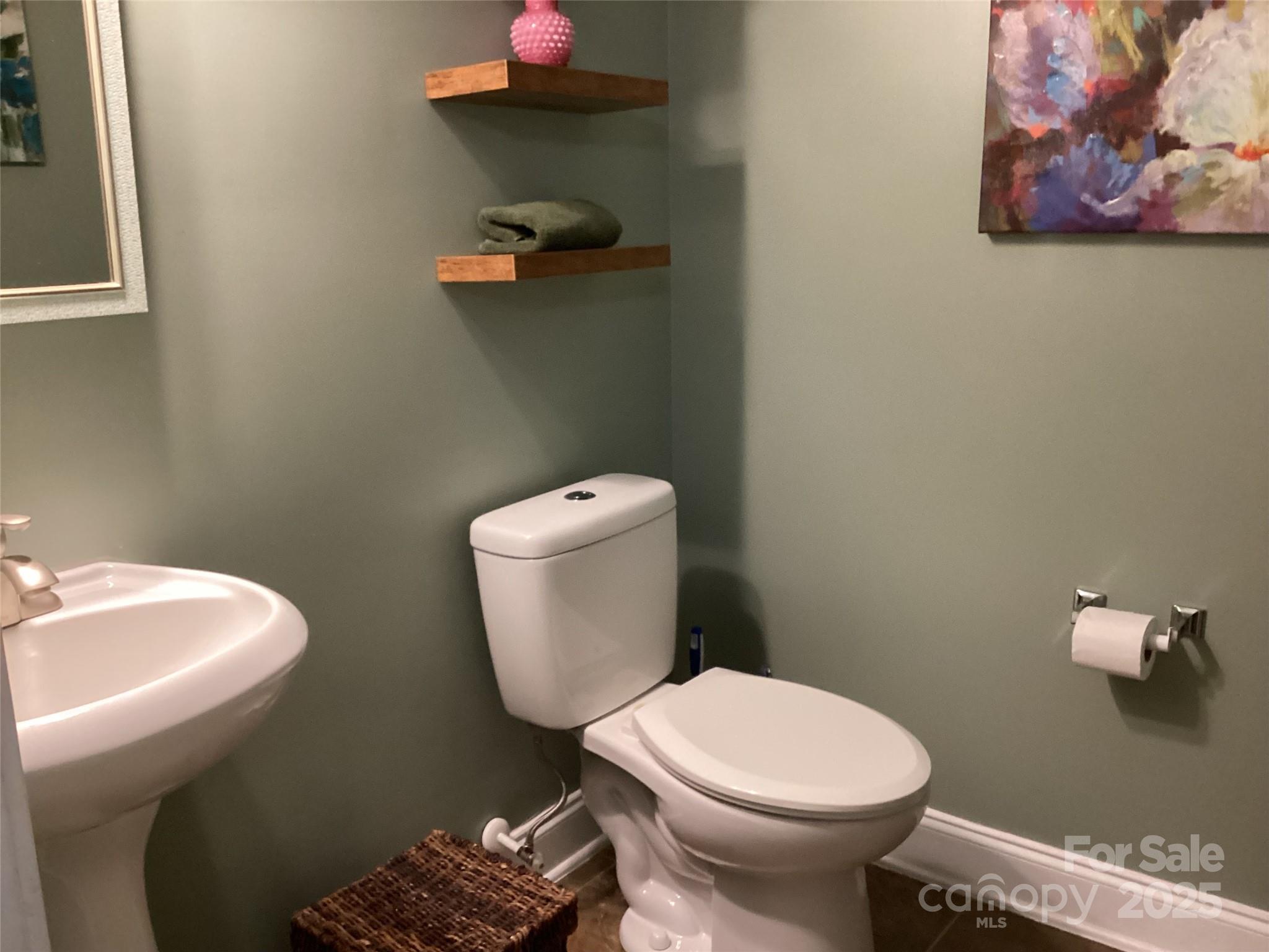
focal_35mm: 31
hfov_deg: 58.4
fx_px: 1136
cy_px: 476
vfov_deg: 45.4
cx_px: 634
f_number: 2.4
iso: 400
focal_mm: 3.3
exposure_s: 1/40
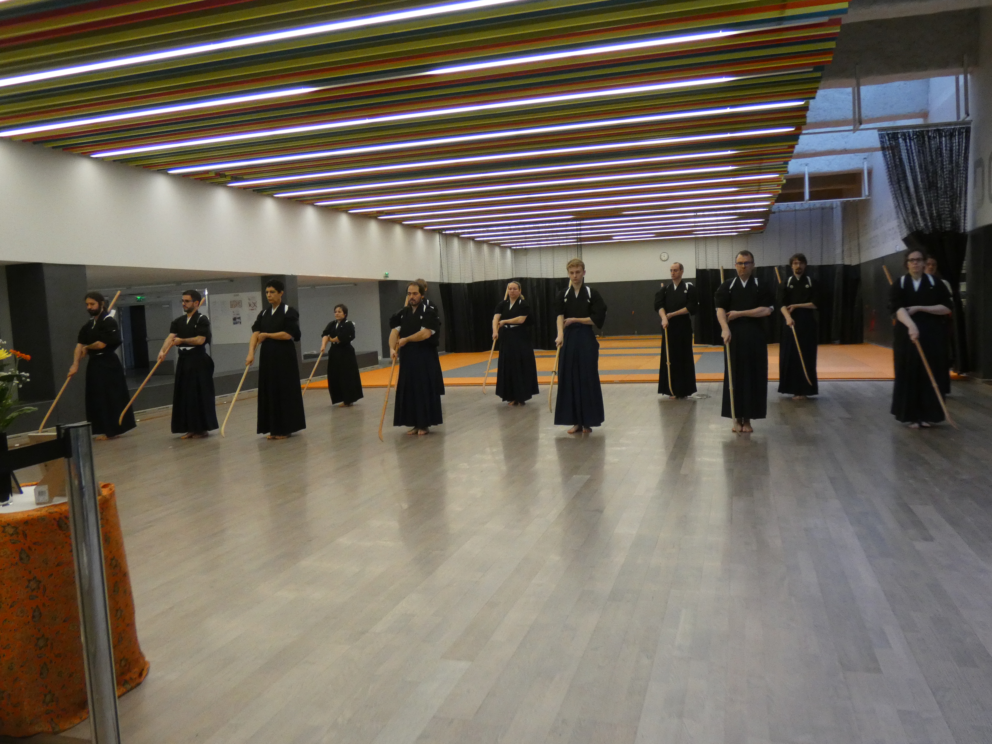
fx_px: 802
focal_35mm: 28
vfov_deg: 49.7
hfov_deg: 63.4
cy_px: 372
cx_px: 496
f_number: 3.2
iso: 500
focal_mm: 5
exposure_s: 1/125
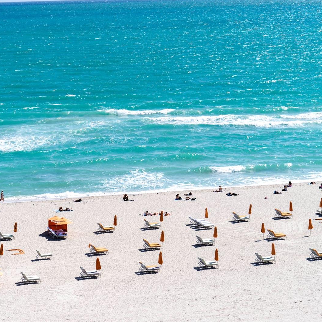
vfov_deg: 16.0
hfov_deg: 15.9
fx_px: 1147
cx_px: 84
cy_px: 160
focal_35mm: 109
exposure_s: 1/1000
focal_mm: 85
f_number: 11
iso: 200
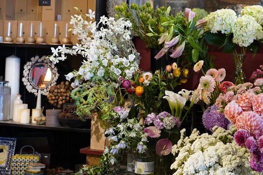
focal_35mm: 71
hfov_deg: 28.3
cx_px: 175
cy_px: 77
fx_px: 519
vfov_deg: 19.2
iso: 6400
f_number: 4
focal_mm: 50
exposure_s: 1/250
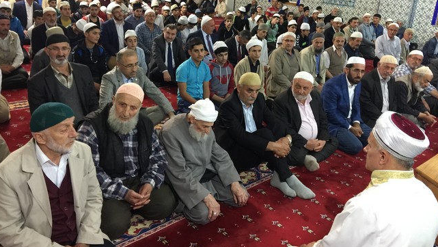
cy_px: 93
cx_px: 225
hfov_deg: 59.5
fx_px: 383
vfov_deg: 35.5
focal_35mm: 33
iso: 160
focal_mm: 4.15
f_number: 2.2
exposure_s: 1/8
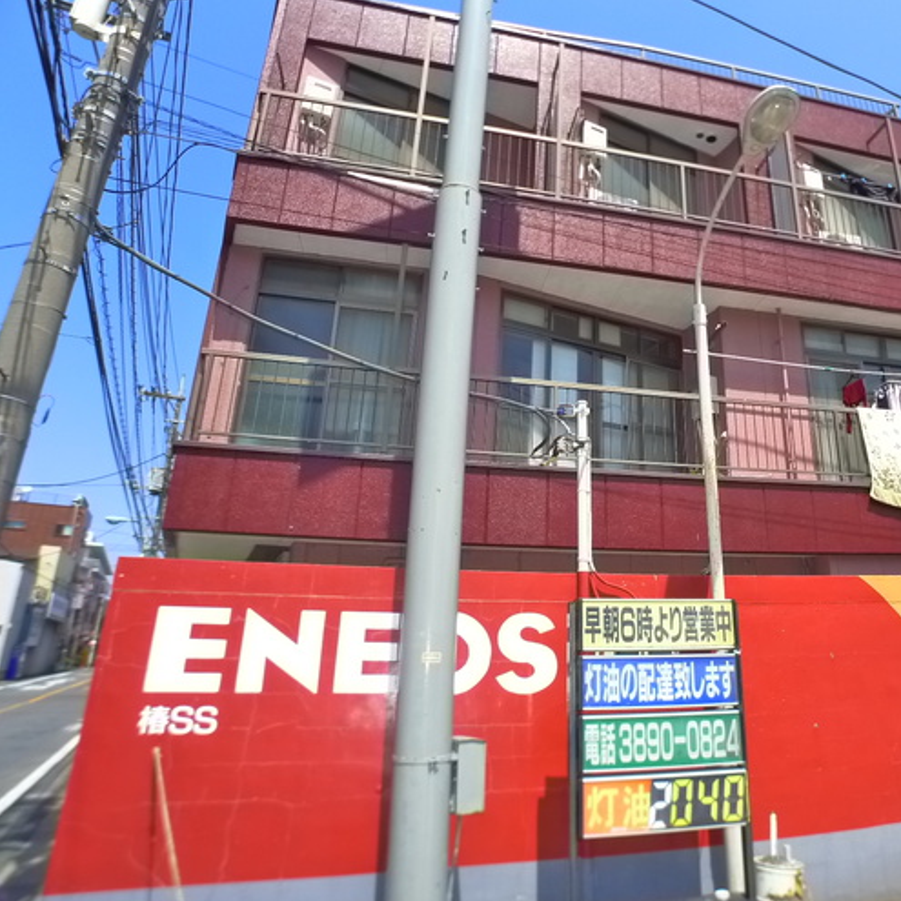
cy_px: 449
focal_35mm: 30
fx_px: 883
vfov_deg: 54.0
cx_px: 579
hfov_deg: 53.3
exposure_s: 1/500
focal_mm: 5.1
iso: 400
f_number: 4
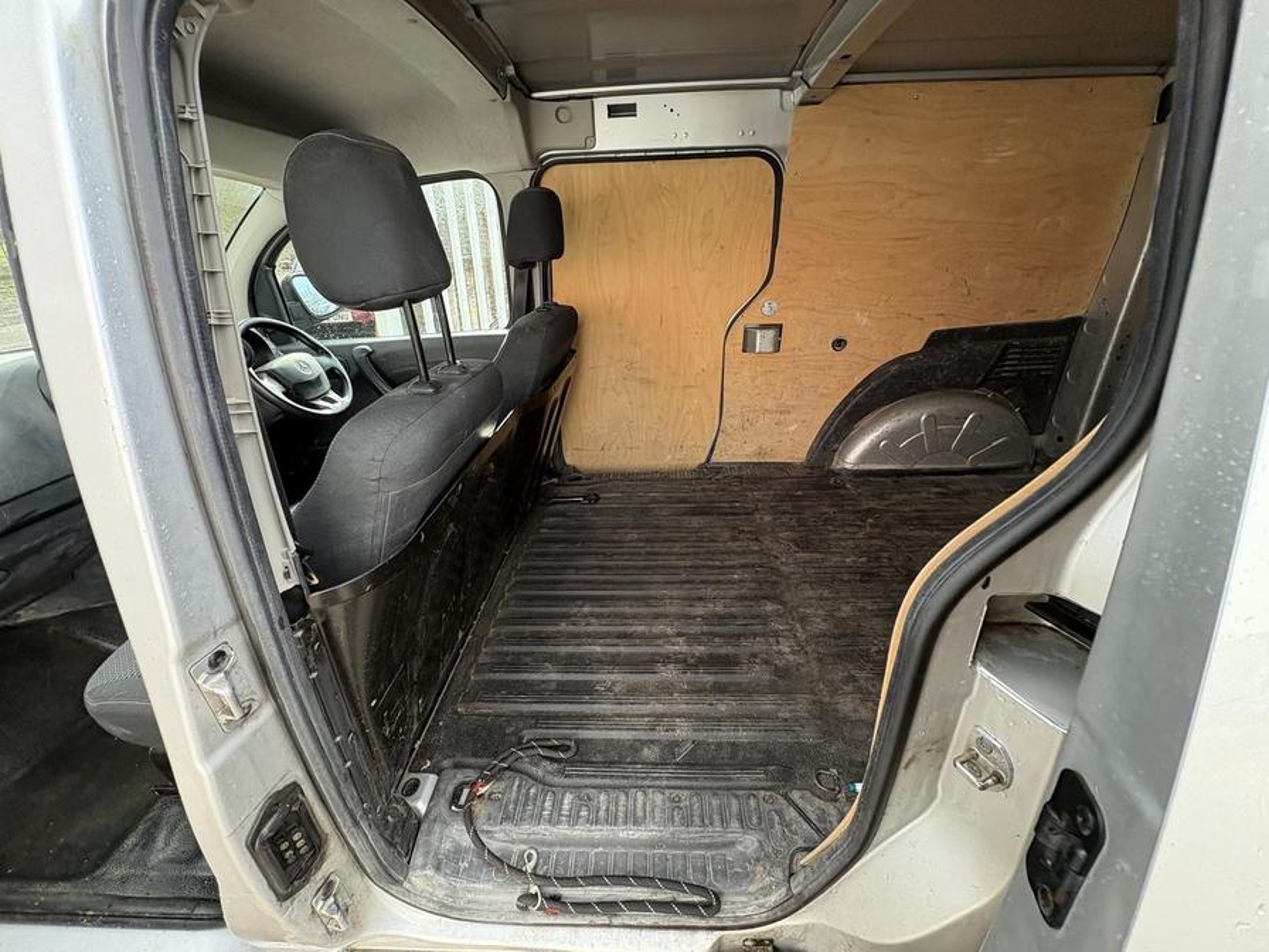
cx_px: 634
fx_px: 513
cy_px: 476
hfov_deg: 102.1
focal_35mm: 14
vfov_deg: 85.7
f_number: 2.2
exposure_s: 1/129
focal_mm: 2.22
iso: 125
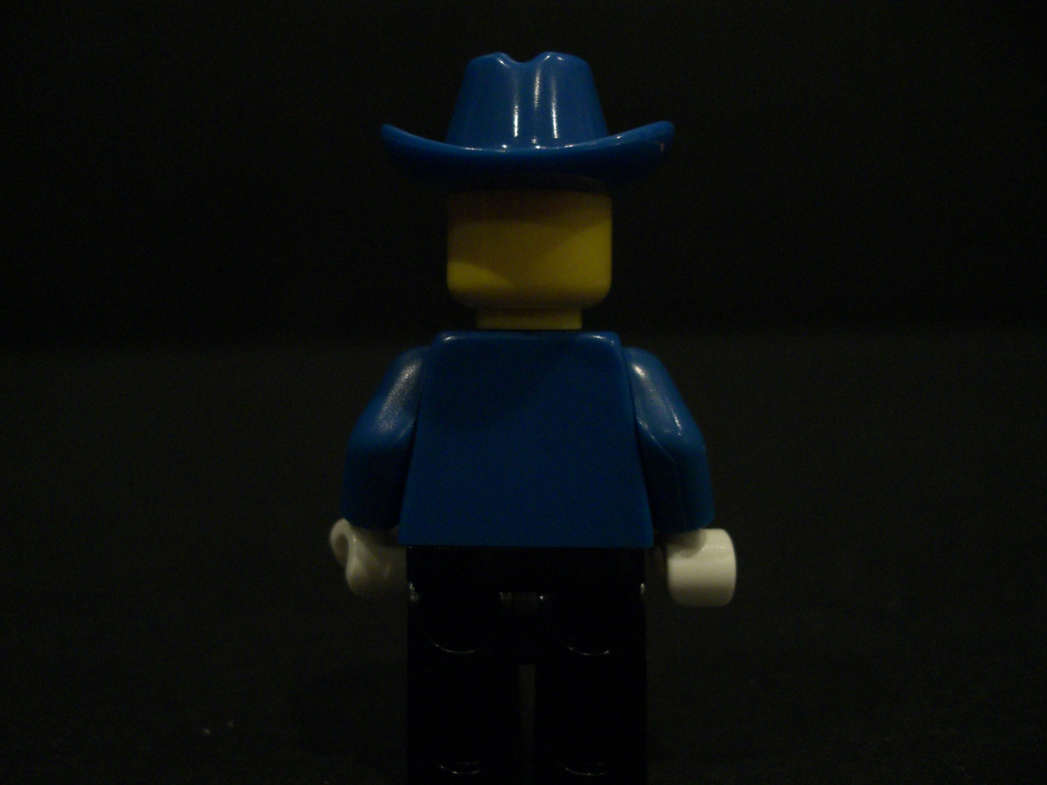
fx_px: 1149
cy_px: 392
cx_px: 524
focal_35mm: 38
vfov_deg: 37.7
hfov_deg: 49.0
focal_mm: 6.3
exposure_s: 1/8
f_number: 3.1
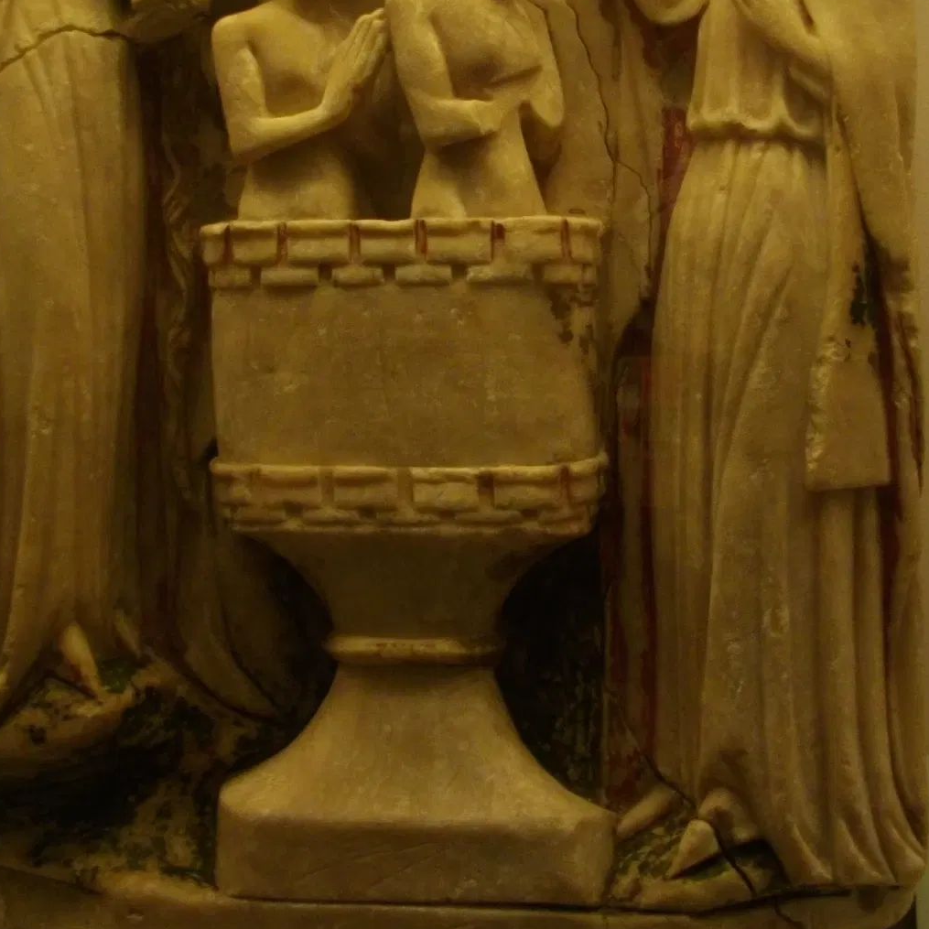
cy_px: 161
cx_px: 559
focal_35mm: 66
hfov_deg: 26.0
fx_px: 2004
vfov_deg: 25.6
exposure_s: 1/80
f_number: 2.8
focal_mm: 6.2
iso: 200
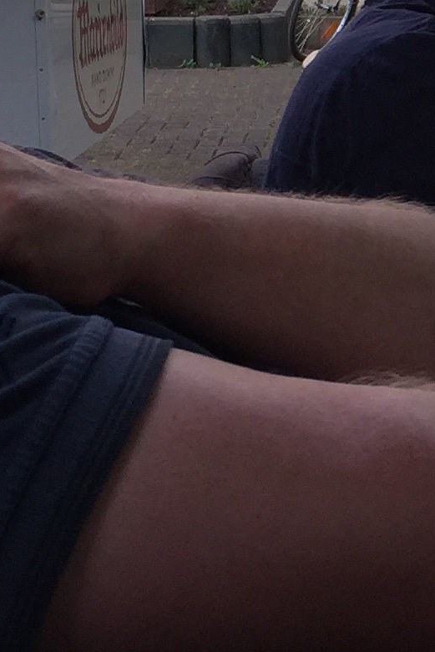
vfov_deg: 15.9
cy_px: -1
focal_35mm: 126
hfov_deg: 10.5
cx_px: 676
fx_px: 2283
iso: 32
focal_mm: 4.15
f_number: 2.2
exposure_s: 1/344
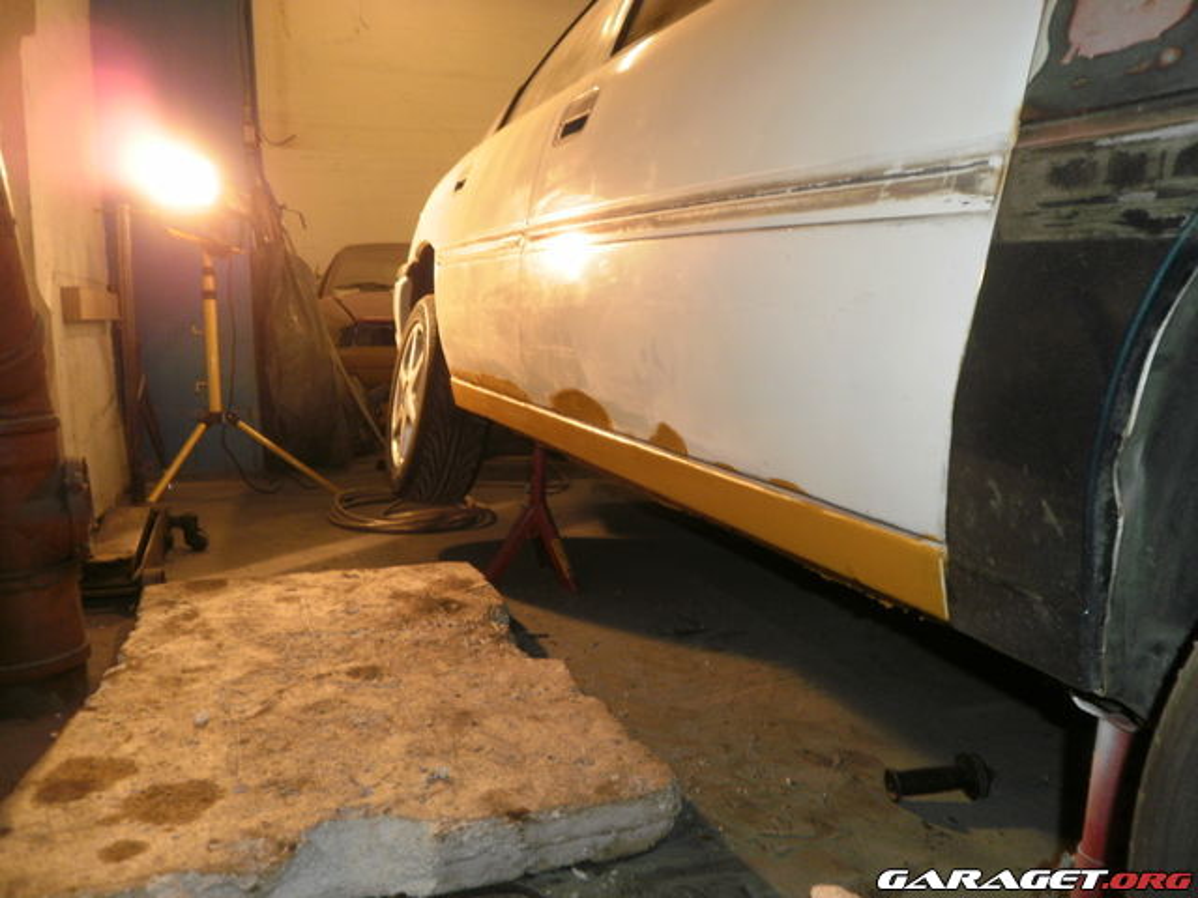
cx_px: 599
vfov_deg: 53.1
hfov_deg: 67.3
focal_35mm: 26
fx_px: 900
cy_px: 449
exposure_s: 1/25
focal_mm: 4.65
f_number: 2.6
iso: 125
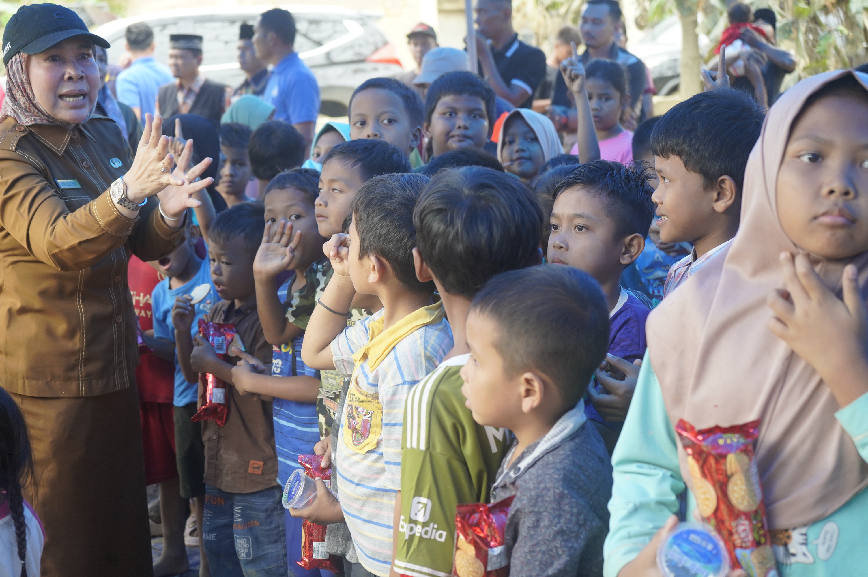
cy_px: 288
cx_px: 434
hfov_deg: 36.9
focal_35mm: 54
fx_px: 1301
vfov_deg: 25.0
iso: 1250
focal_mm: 54
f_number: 5
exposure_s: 1/160
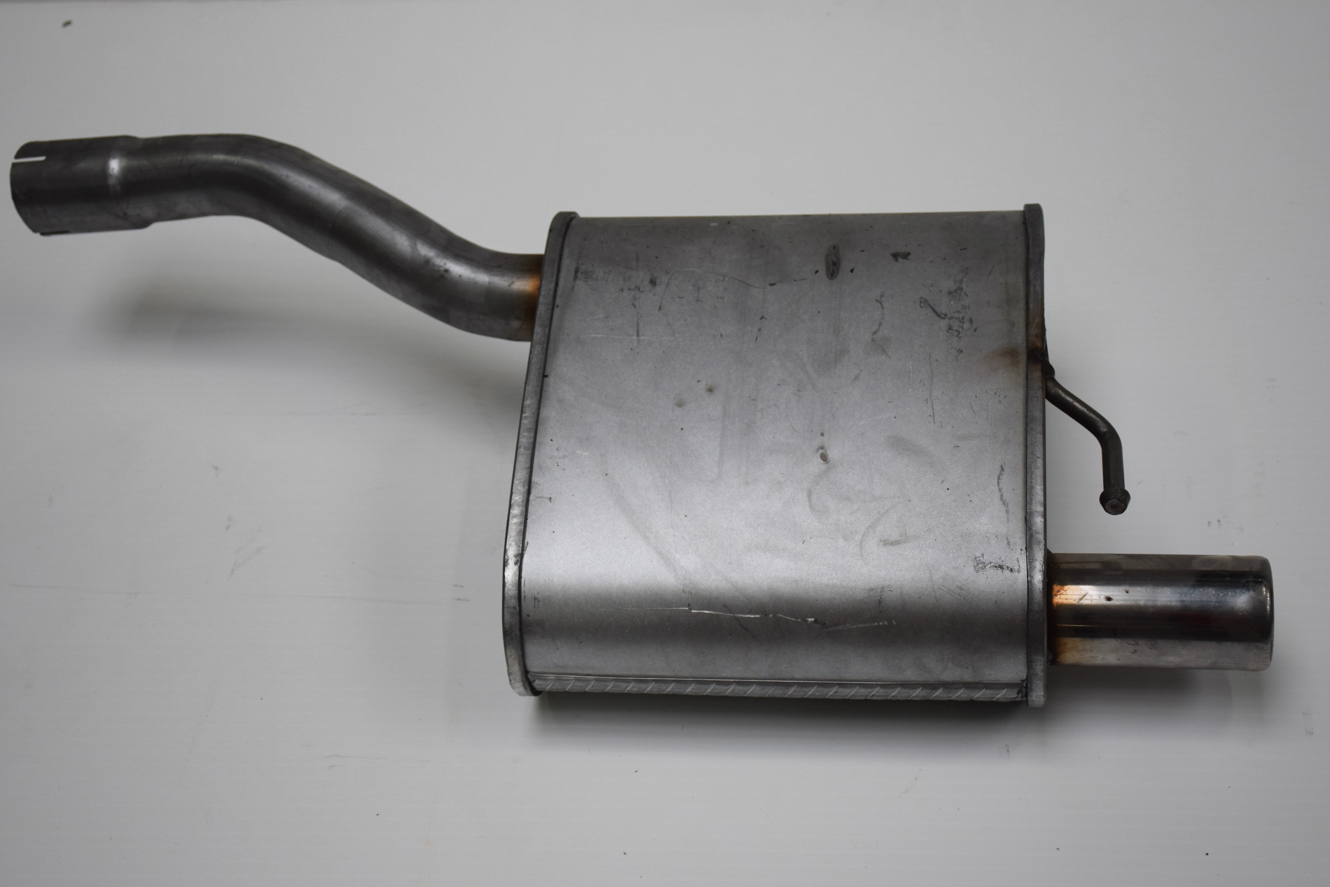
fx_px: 2105
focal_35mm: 57
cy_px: 444
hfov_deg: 35.1
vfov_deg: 23.8
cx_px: 665
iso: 400
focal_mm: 38
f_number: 5.6
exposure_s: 1/125
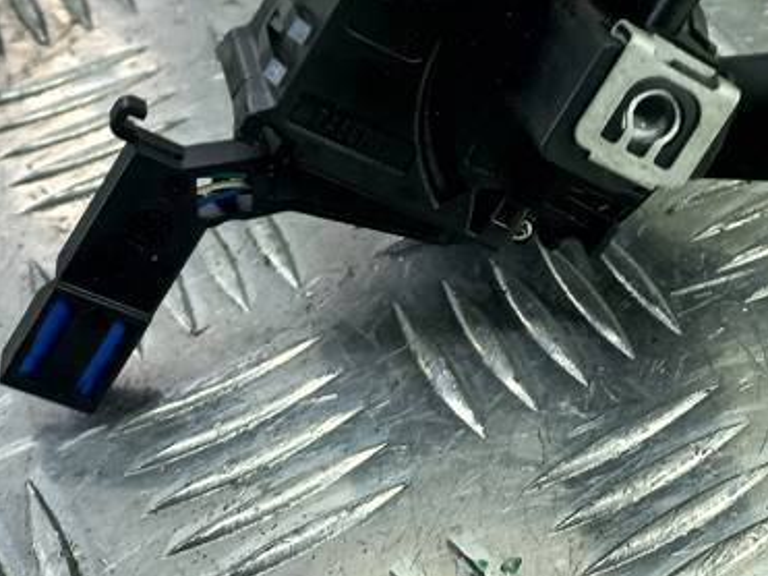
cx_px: 787
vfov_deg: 21.1
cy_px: 145
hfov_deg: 26.5
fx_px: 1530
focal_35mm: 69
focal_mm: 4.6
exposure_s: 1/50
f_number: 1.8
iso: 64
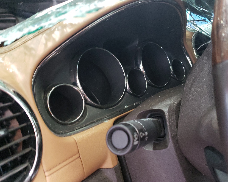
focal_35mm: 28
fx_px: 189
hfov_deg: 62.2
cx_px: 113
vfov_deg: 51.5
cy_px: 90
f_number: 1.5
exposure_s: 1/30
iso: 469
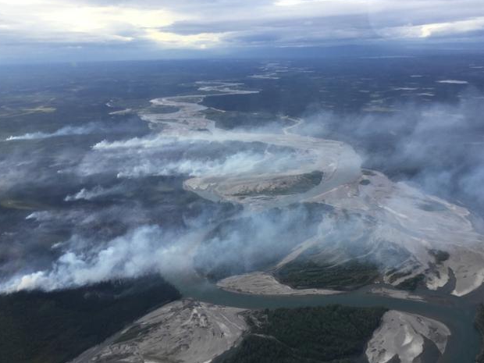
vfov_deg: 40.7
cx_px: 262
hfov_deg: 52.6
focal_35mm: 35
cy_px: 196
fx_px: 489
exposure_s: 1/617
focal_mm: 3.3
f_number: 2.4
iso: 25
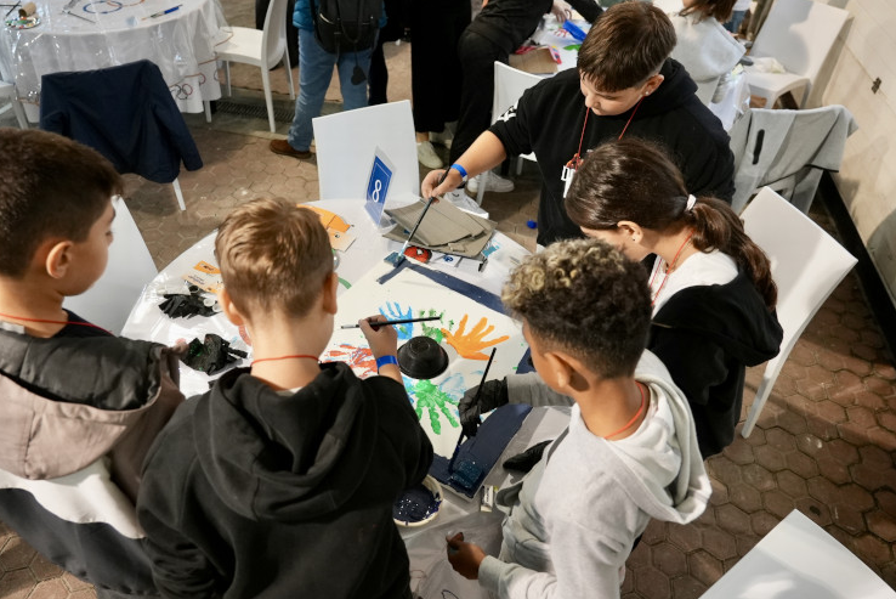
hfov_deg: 69.2
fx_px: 647
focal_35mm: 26
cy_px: 293
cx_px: 412
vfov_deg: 49.6
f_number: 4
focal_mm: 24
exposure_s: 1/160
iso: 5000
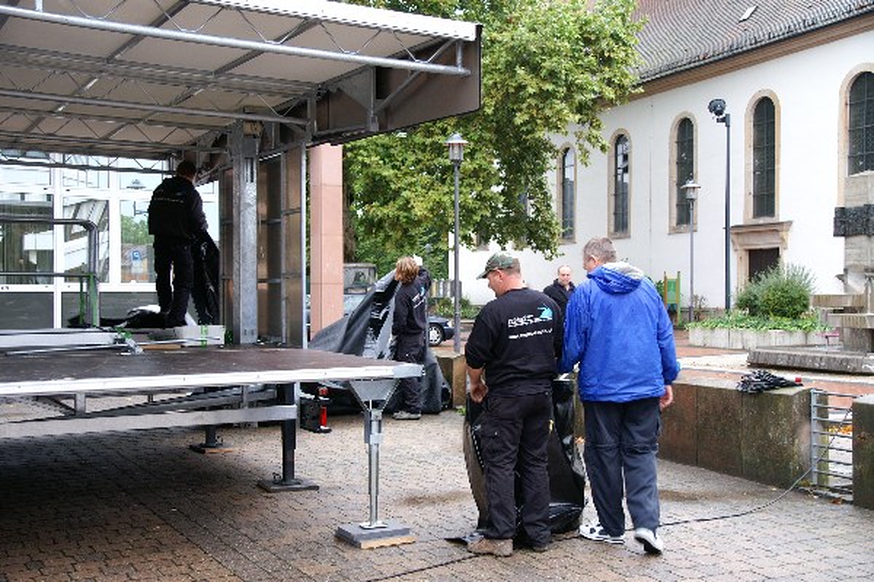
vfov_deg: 34.2
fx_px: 946
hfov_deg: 49.6
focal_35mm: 39
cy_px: 291
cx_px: 437
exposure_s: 1/30
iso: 200
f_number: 4.5
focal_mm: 26
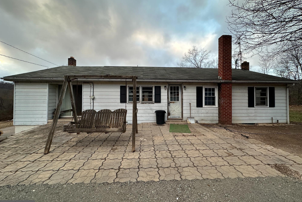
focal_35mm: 15
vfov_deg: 77.3
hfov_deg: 100.4
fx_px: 126
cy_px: 96
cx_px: 152
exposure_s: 1/120
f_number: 2.2
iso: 125
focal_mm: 2.22
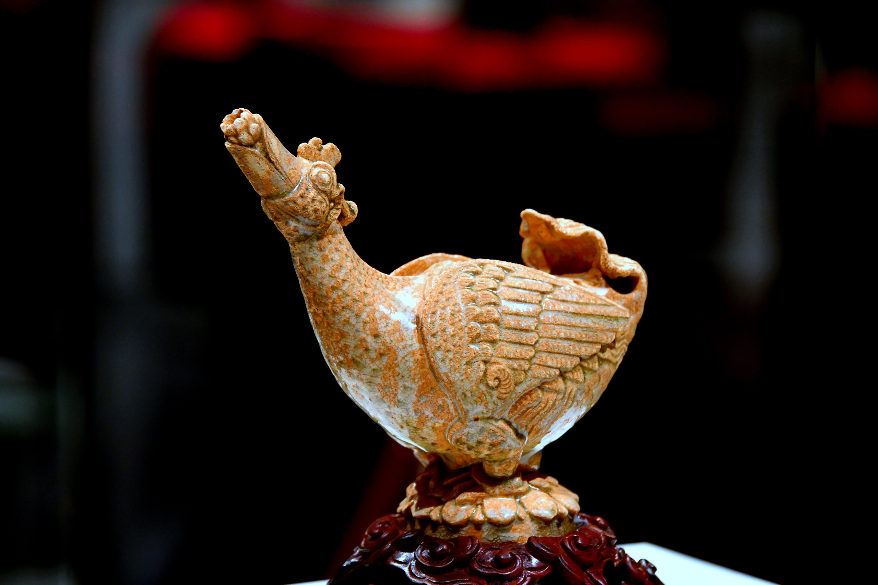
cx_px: 439
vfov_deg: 7.2
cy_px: 292
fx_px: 4634
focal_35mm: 190
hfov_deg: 10.8
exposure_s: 1/100
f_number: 7.1
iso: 1600
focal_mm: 190
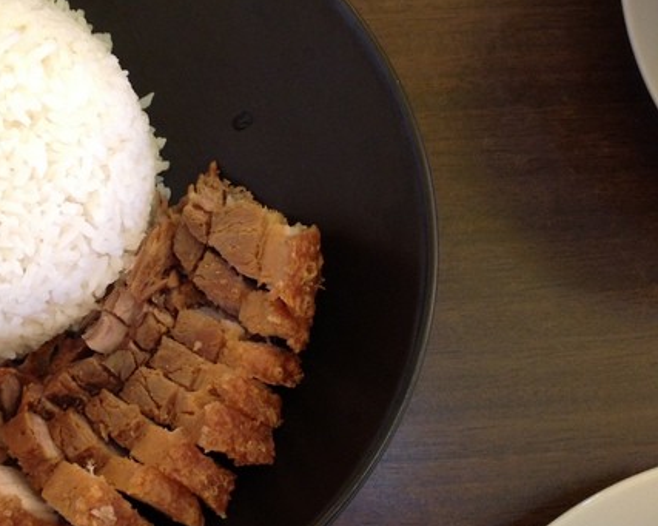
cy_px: 282
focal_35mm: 64
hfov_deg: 28.3
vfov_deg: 23.8
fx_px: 1245
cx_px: 43
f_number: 2.4
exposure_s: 1/15
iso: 64
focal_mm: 4.28
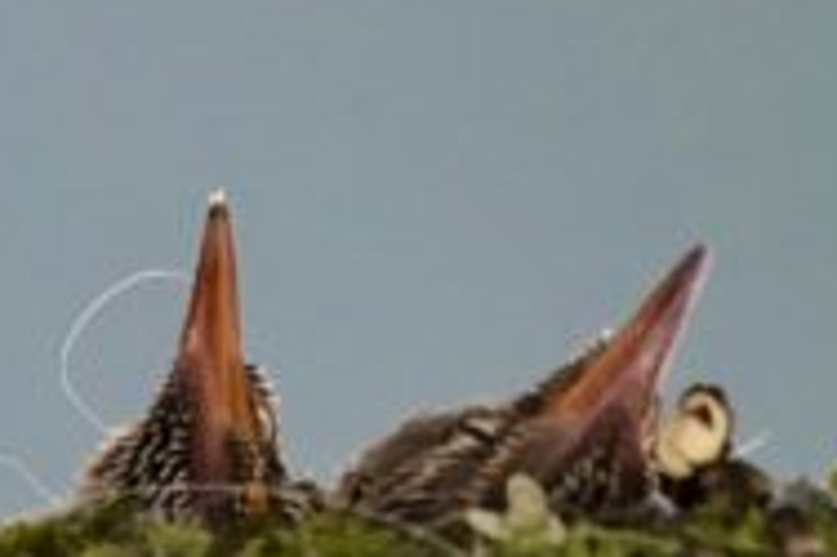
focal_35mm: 2597
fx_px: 60326
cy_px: 604
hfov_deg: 0.8
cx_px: 316
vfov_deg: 0.5
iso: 800
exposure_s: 1/40
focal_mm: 174.93
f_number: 4
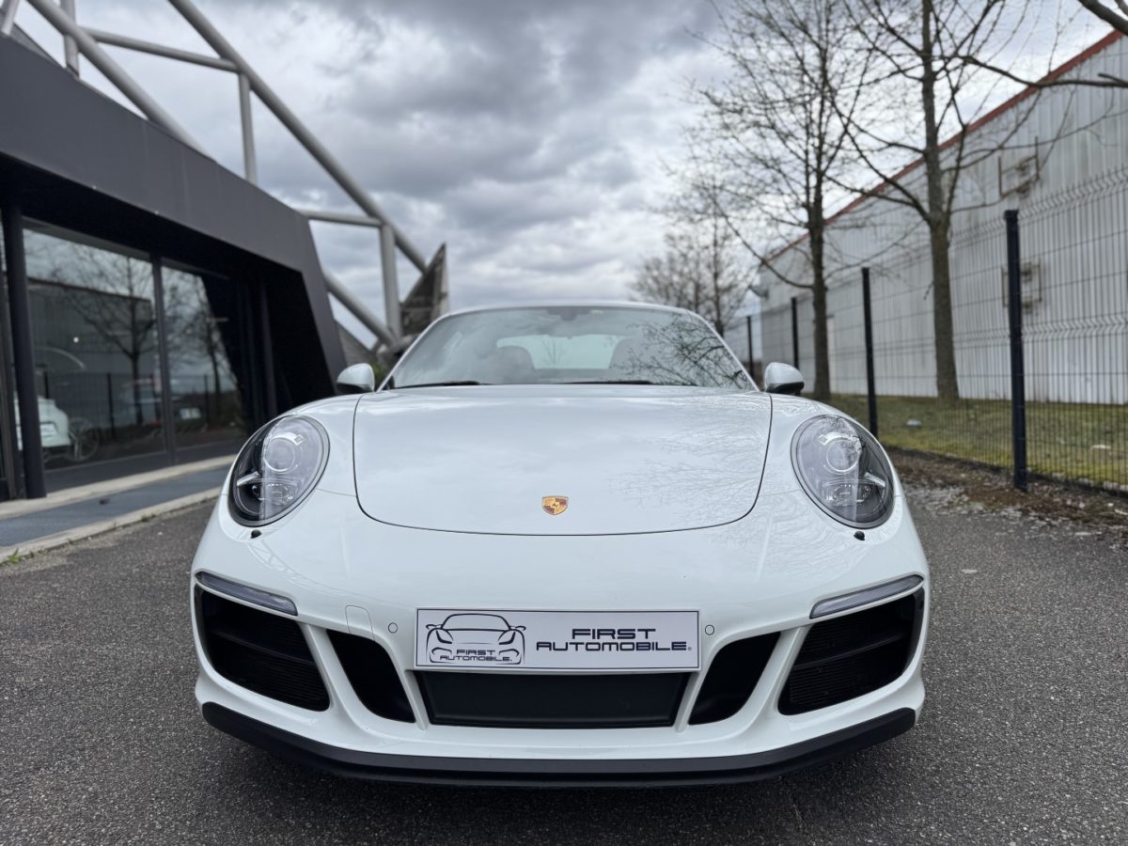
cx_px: 564
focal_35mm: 24
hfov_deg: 71.6
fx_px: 782
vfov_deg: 56.8
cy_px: 423
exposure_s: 1/1131
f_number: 1.78
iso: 80
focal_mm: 6.76
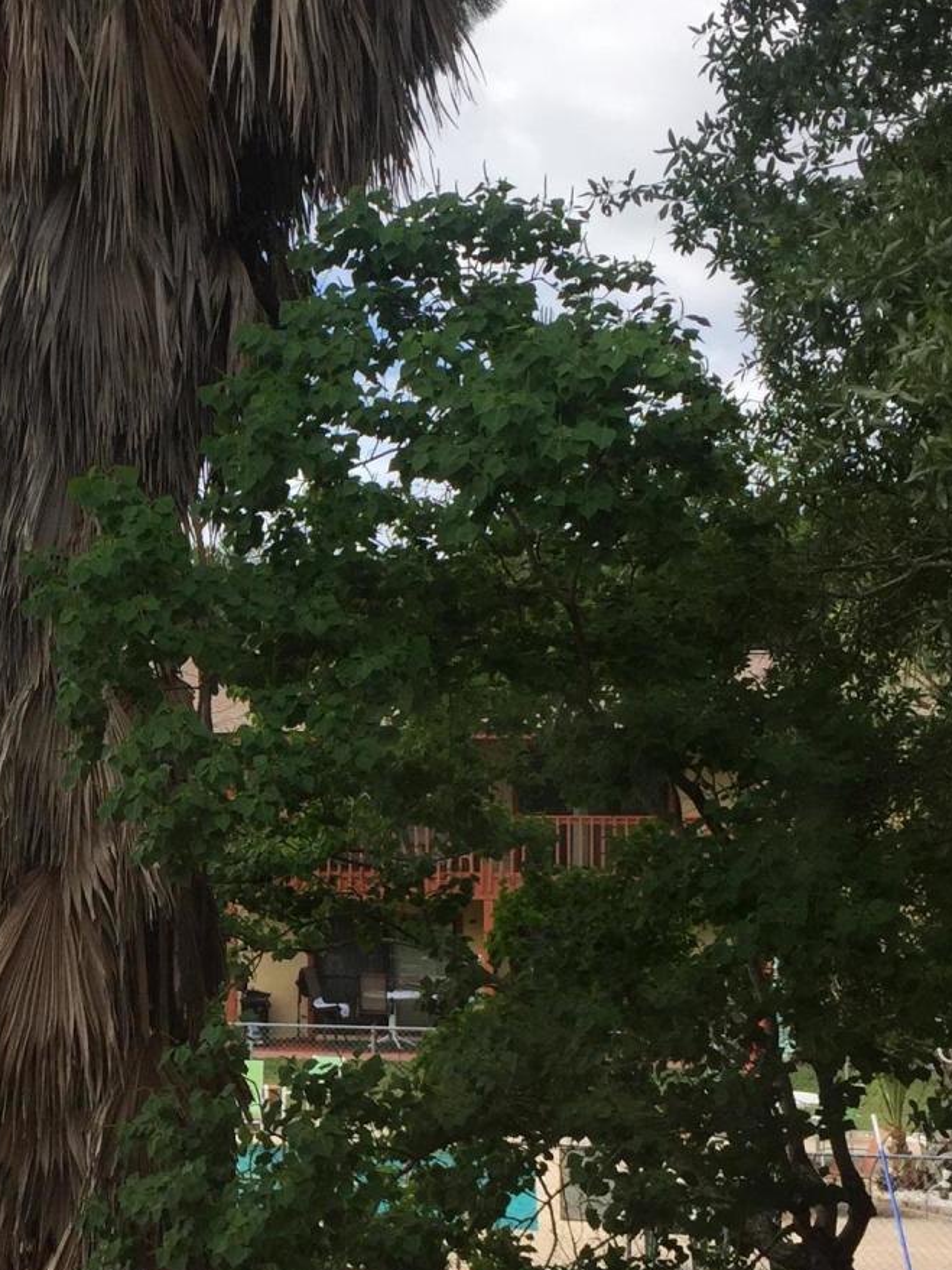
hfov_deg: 21.4
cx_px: -16
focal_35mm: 66
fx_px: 2421
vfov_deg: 29.2
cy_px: 841
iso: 32
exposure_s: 1/964
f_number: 2.2
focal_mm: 4.15
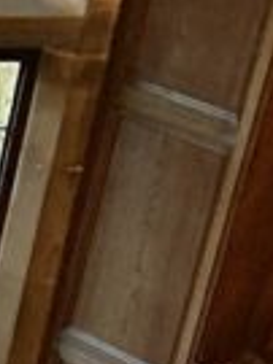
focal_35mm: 197
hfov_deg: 6.4
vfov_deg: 8.1
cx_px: -716
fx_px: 2075
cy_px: 1200
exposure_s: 1/50
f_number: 1.8
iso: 100
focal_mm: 4.25
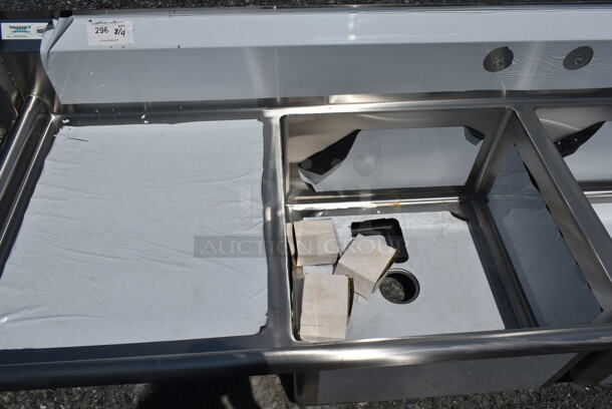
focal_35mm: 27
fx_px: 459
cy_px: 204
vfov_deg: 48.0
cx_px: 306
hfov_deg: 67.3
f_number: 8
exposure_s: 1/1600
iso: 100
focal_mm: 18
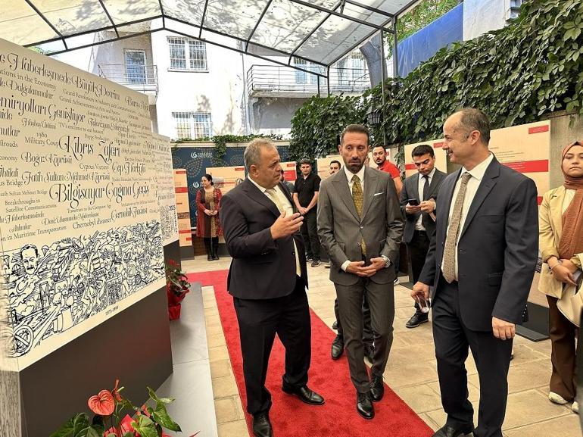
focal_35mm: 24
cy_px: 218
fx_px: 404
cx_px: 292
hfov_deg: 71.6
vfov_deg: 56.8
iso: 64
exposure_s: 1/190
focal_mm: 6.86
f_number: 1.78
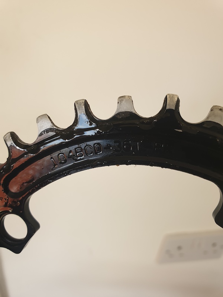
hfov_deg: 53.1
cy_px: 148
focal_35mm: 26
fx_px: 223
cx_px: 112
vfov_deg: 67.3
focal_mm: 4.3
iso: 100
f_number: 2.4
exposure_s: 1/100
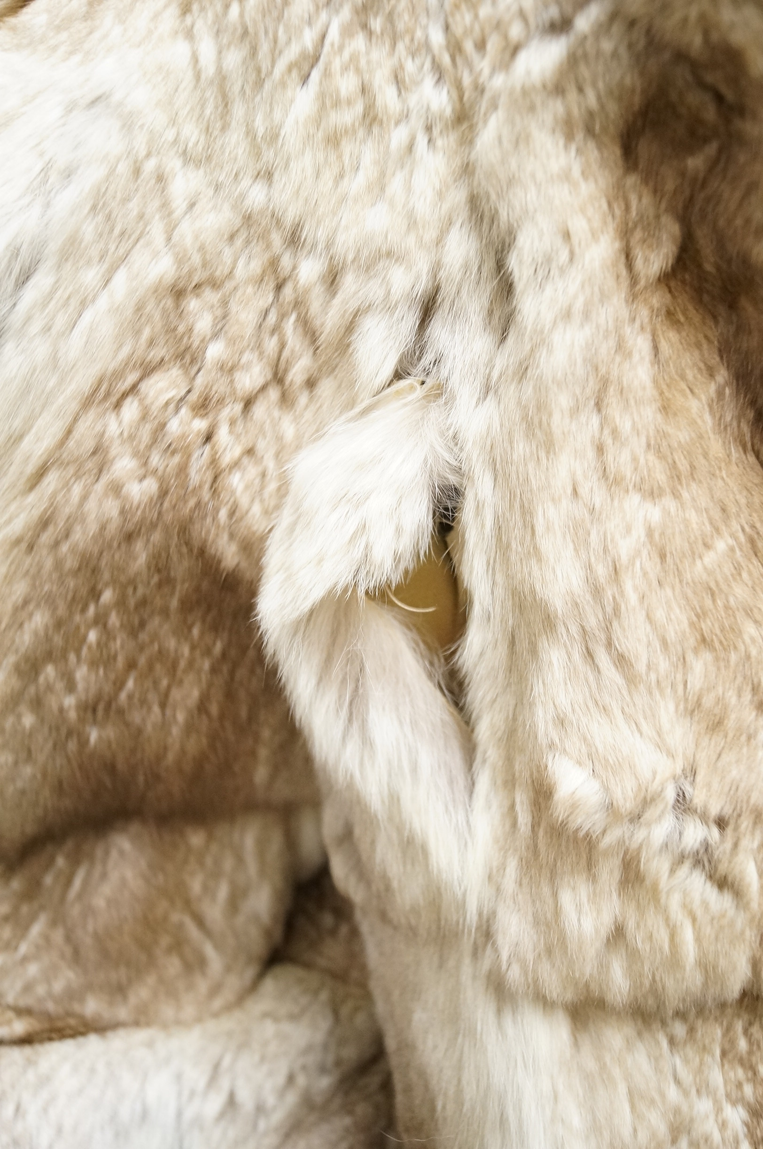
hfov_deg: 39.8
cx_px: 382
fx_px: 1053
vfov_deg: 57.3
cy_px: 574
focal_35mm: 33
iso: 1600
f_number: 4
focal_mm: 22
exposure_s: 1/60
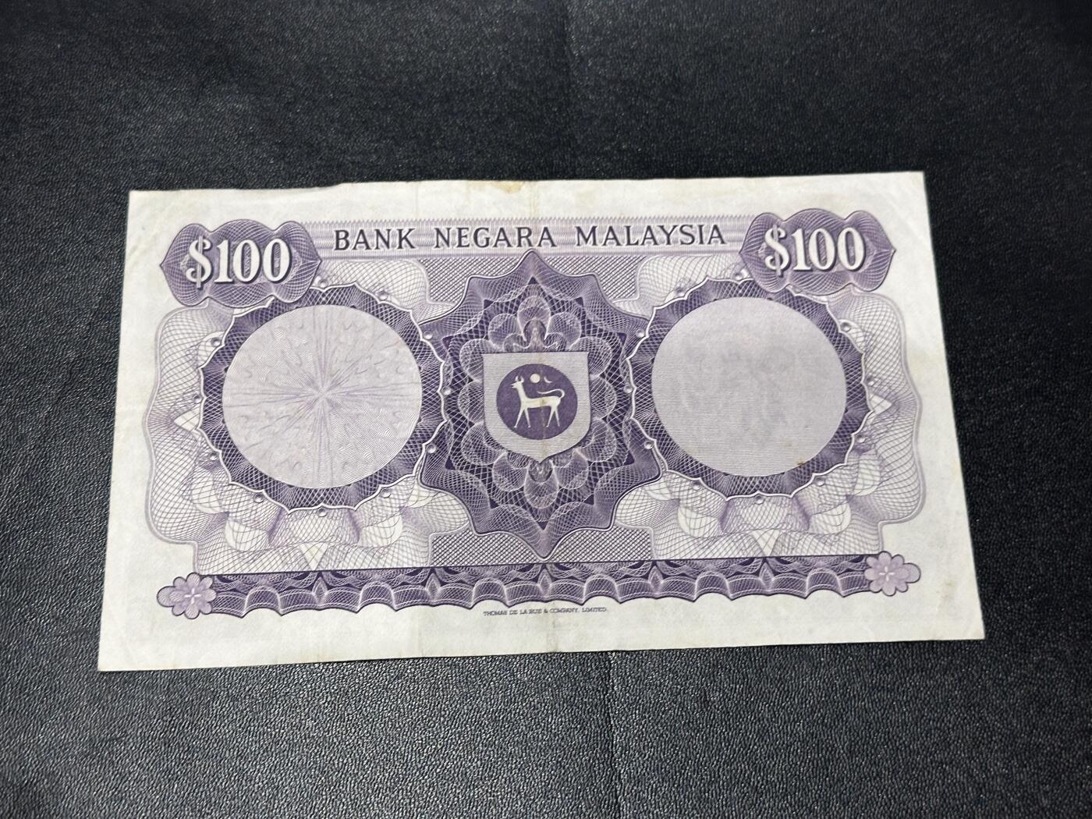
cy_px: 410
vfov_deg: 30.3
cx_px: 546
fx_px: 1514
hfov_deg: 39.7
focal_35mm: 48
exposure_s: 1/50
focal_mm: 6.86
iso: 100
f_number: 1.78
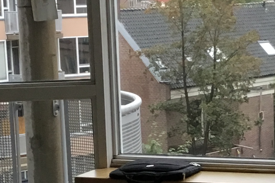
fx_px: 1054
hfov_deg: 14.8
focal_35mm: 138
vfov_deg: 9.8
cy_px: 198
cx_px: 207
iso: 50
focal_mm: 3.3
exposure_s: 1/33
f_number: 2.4
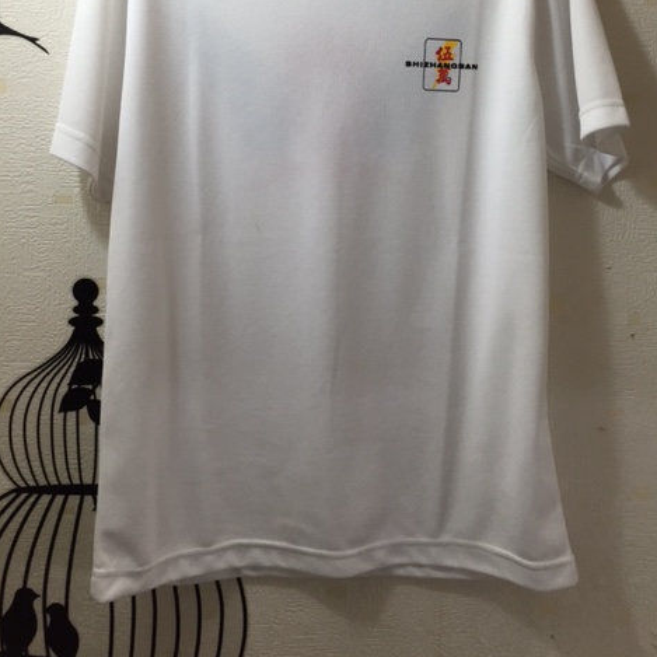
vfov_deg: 46.5
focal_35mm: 35
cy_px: 220
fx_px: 752
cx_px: 333
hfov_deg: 47.2
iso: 40
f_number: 2.2
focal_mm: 4.15
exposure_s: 1/30
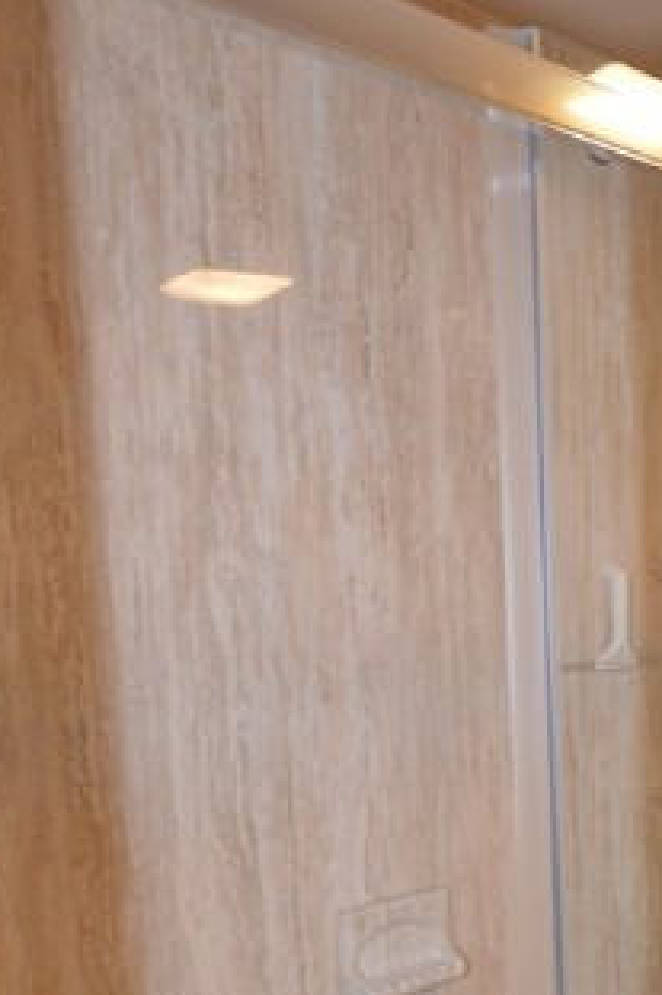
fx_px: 1022
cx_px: 745
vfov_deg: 50.4
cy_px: 710
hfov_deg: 31.5
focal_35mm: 37
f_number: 3.5
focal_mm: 10
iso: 800
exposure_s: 1/60
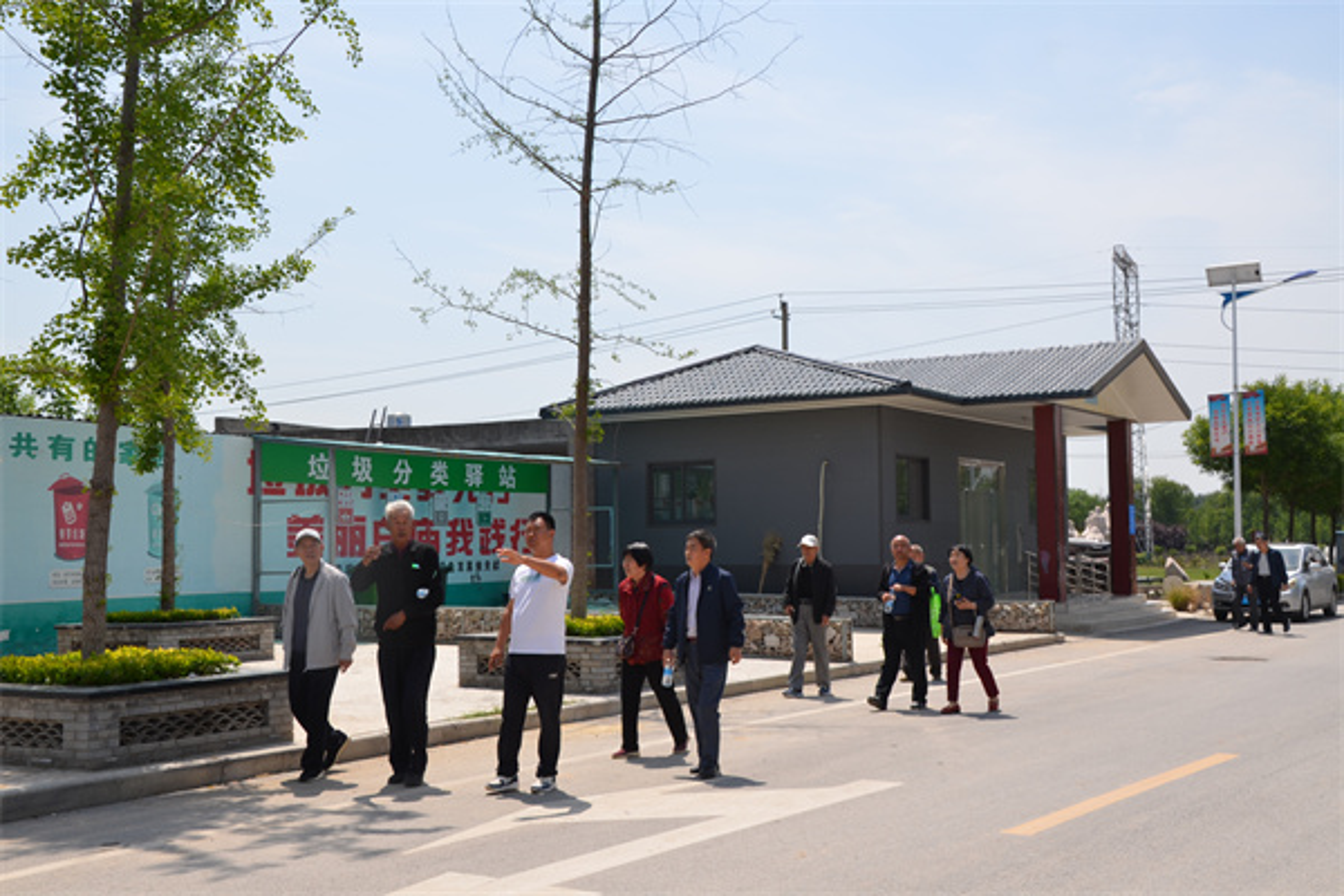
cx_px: 672
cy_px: 448
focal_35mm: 42
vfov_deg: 31.9
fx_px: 1568
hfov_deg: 46.4
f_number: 9
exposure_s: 1/250
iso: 100
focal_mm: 28
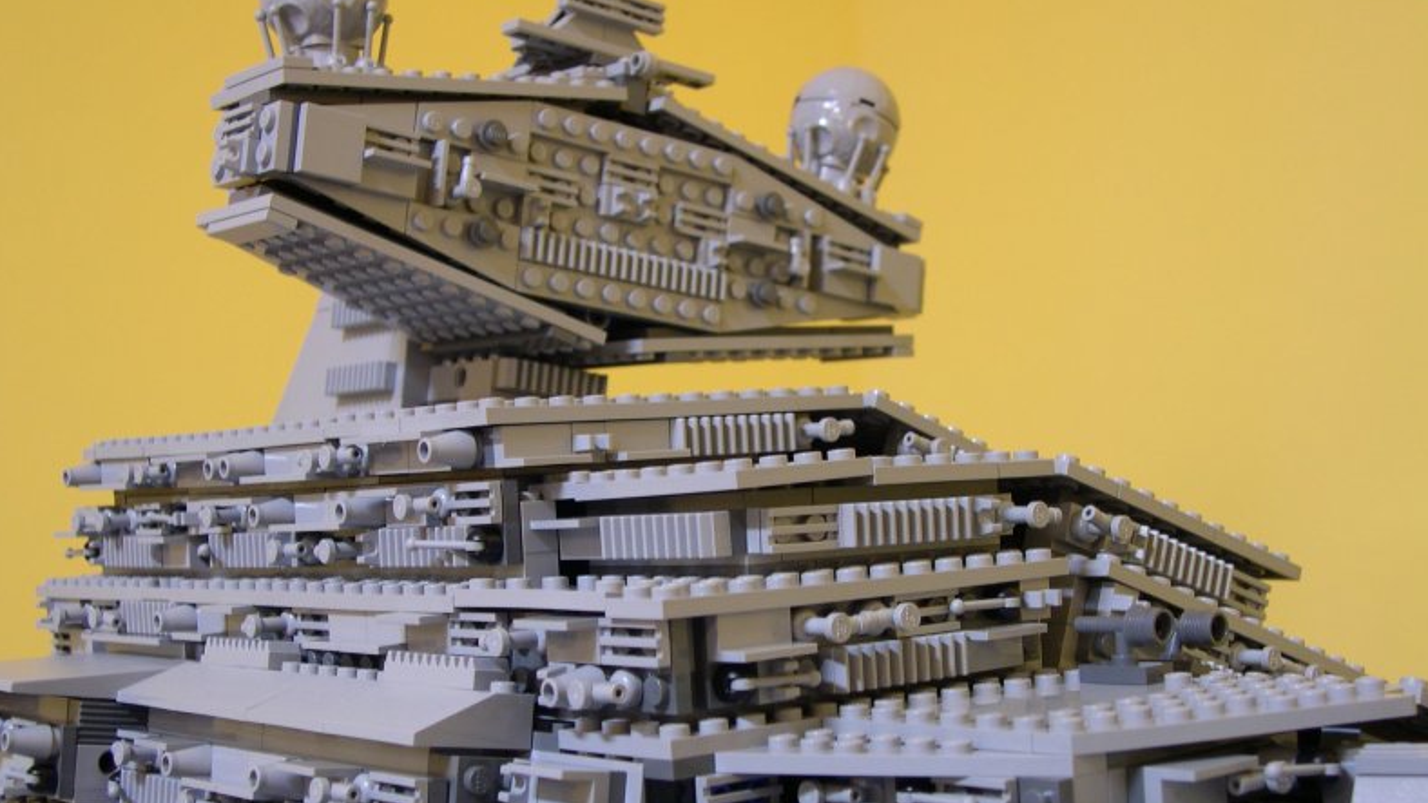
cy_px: 451
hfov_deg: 39.9
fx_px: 1969
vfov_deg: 23.0
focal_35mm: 52
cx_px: 718
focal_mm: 10.1
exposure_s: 1/4.7
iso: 148
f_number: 3.1
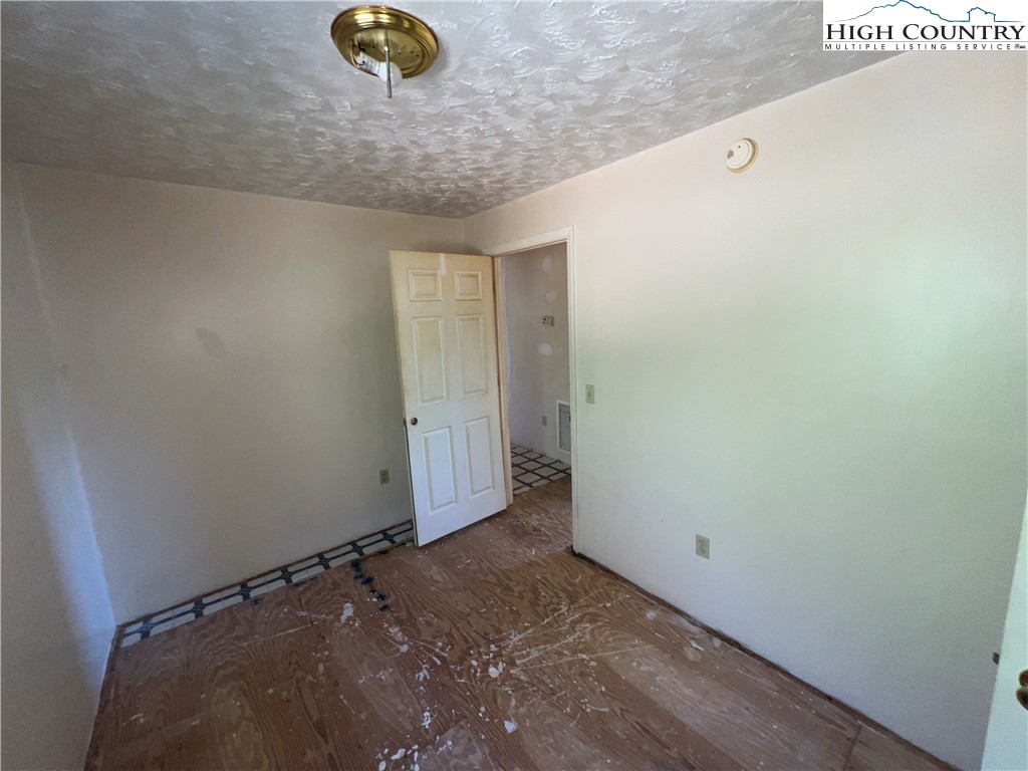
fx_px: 386
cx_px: 514
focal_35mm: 13
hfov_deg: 106.2
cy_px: 386
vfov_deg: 89.9
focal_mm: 1.57
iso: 50
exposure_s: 1/30
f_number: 1.8
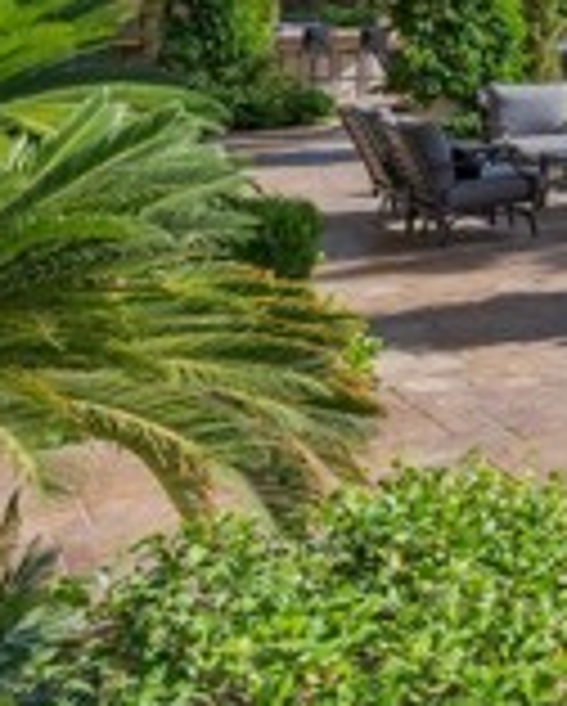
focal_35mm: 65
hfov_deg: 15.8
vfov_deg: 27.3
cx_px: 1260
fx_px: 1361
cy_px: -11
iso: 100
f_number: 10
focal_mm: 17
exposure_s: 1/1250
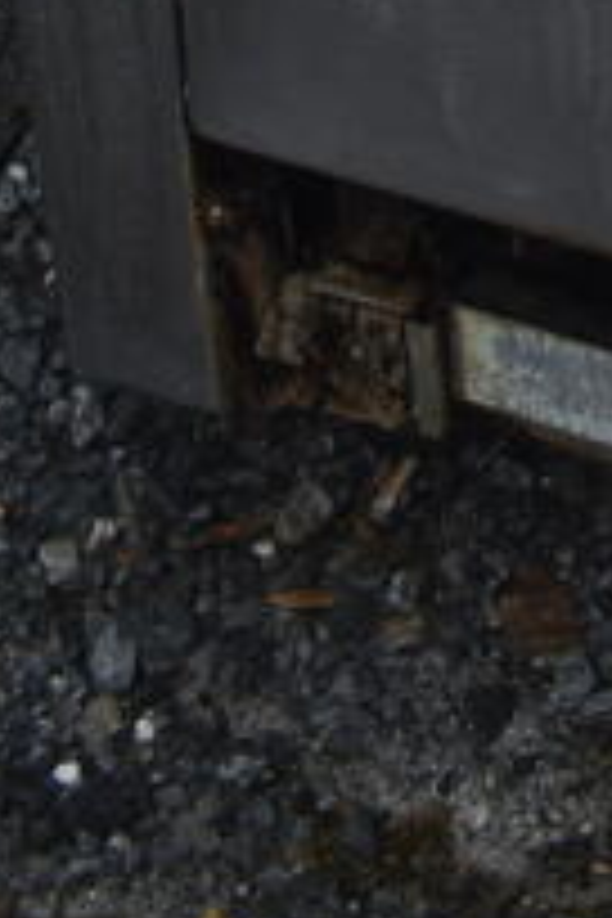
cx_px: 1058
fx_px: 3085
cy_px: -997
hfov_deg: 10.7
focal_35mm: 121
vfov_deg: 13.9
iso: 250
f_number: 3.5
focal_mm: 18
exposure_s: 1/125
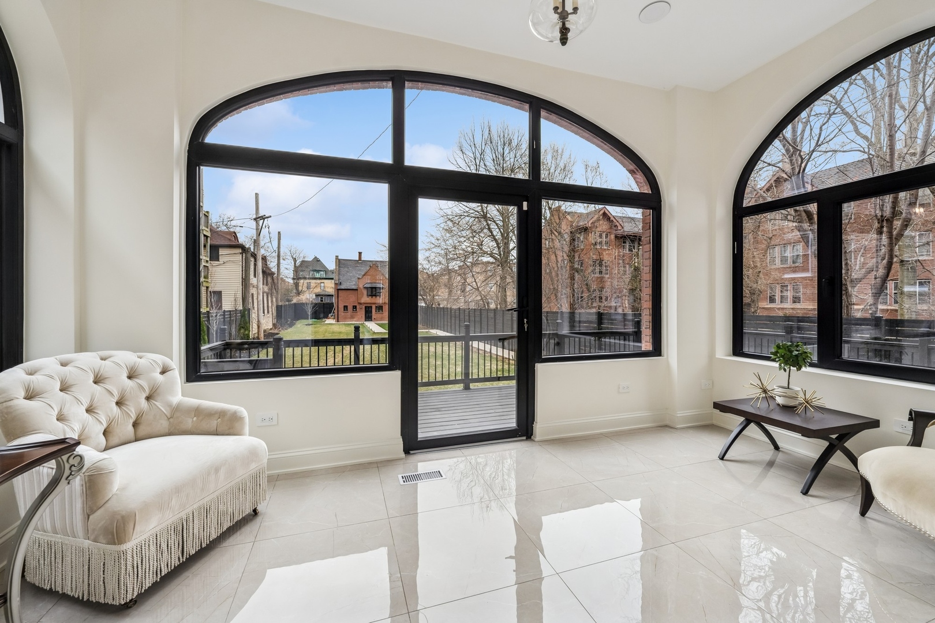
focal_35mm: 14
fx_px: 364
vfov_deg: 81.2
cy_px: 312
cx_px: 468
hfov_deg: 104.3
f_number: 8
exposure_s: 1/320
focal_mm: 14
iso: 320
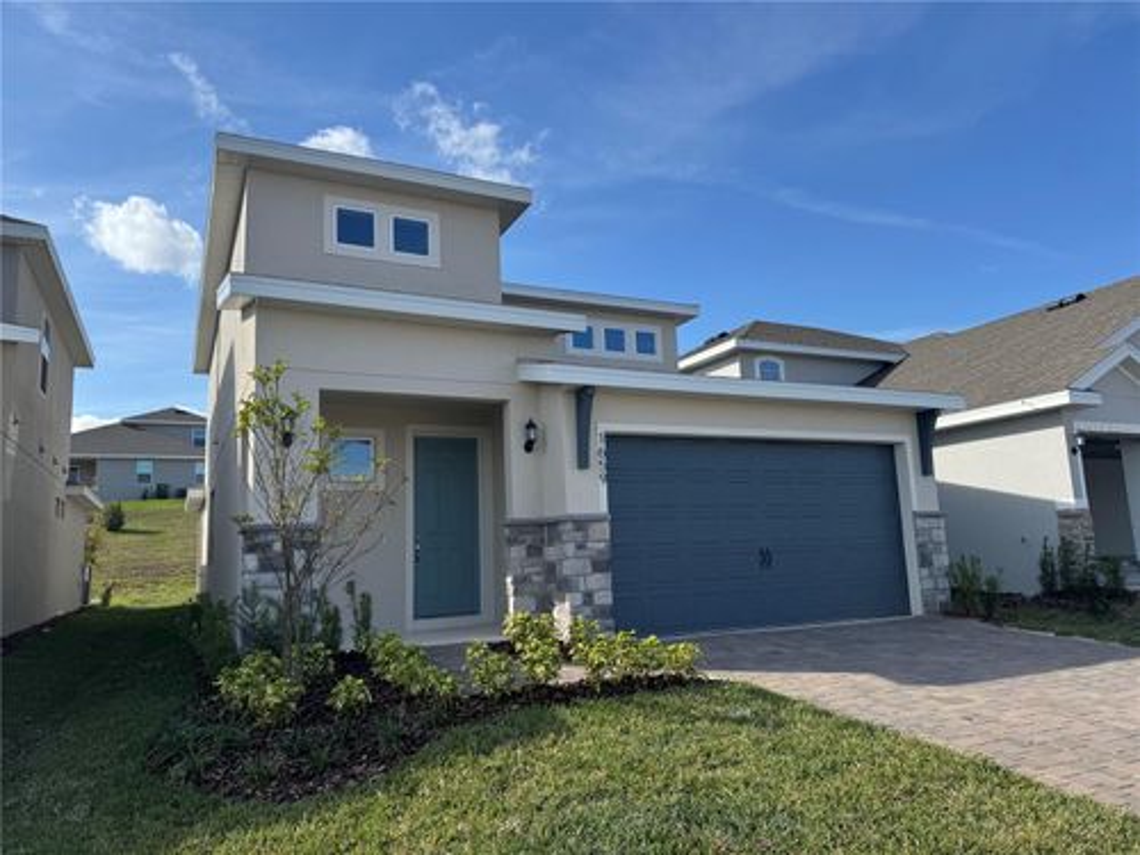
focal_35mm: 24
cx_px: 570
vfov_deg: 56.8
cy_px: 428
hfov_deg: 71.6
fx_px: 790
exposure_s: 1/4049
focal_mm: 6.76
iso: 80
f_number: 1.78
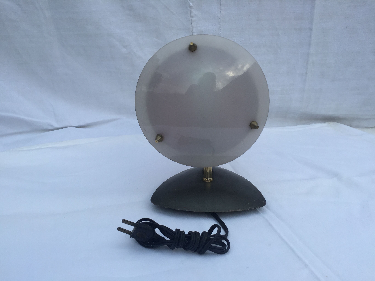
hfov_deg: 61.7
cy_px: 140
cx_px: 188
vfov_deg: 48.2
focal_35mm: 29
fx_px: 314
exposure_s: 1/250
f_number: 2.2
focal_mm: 4.15
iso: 32
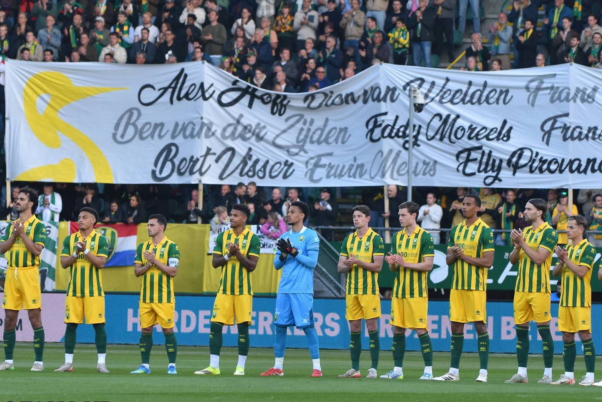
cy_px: 175
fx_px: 4760
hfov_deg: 7.2
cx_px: 307
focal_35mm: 285
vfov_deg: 4.8
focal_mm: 155
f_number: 3.5
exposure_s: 1/250
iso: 400
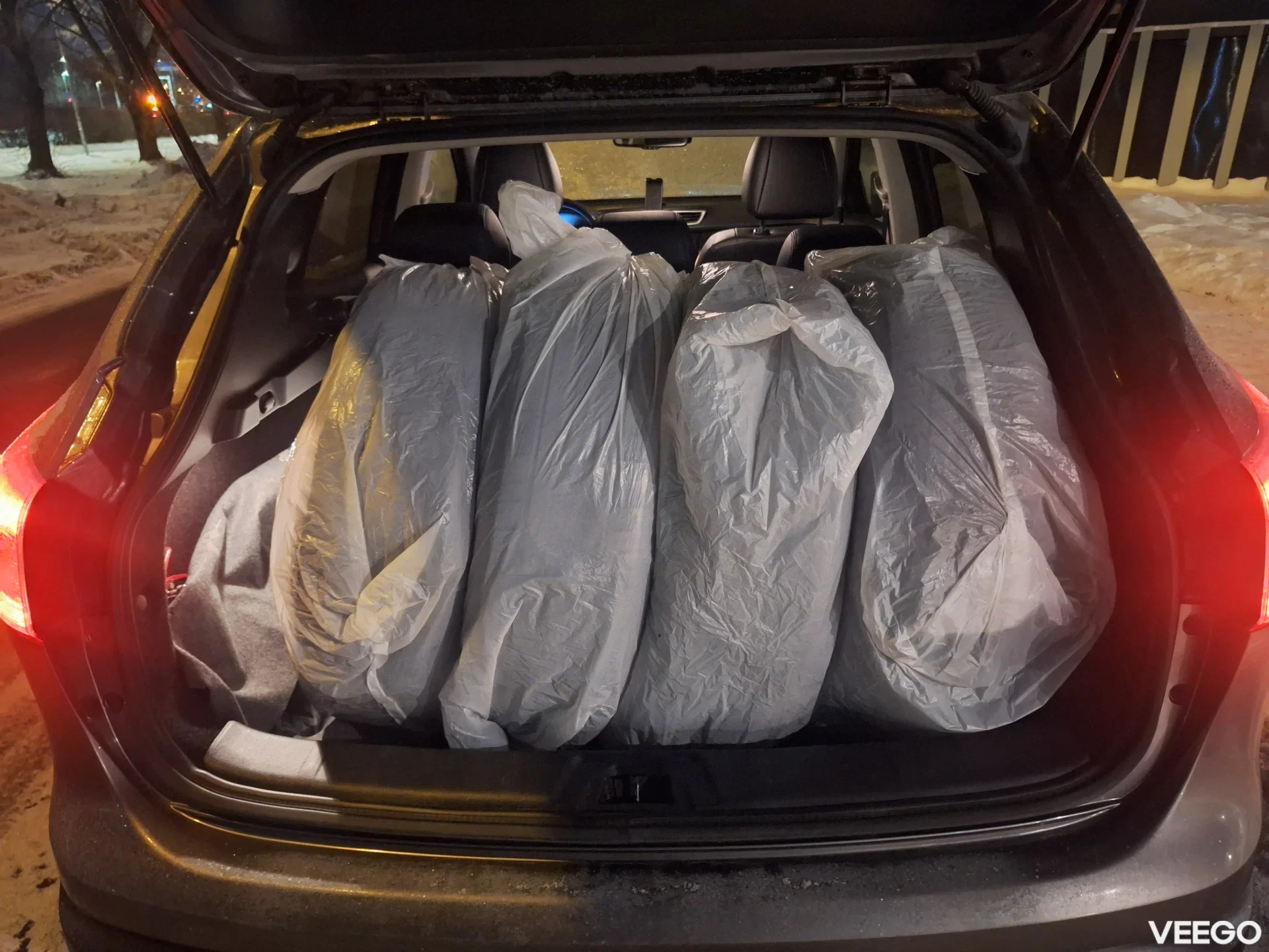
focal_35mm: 23
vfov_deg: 58.9
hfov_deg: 73.9
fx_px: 843
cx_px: 634
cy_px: 476
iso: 1250
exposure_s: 1/11
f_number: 1.8
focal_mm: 5.54
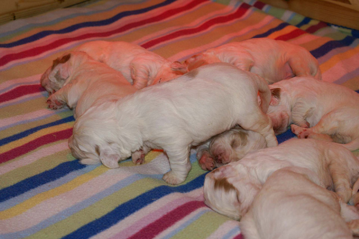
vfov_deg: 15.2
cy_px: 120
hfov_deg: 22.6
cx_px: 180
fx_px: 897
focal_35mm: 90
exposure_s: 1/80
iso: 400
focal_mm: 60
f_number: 5.6
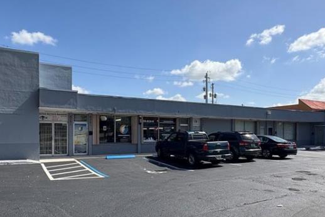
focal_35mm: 27
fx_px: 244
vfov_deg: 47.5
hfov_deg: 67.1
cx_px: 141
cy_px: 135
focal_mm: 2.22
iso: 50
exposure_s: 1/1789
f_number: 2.2
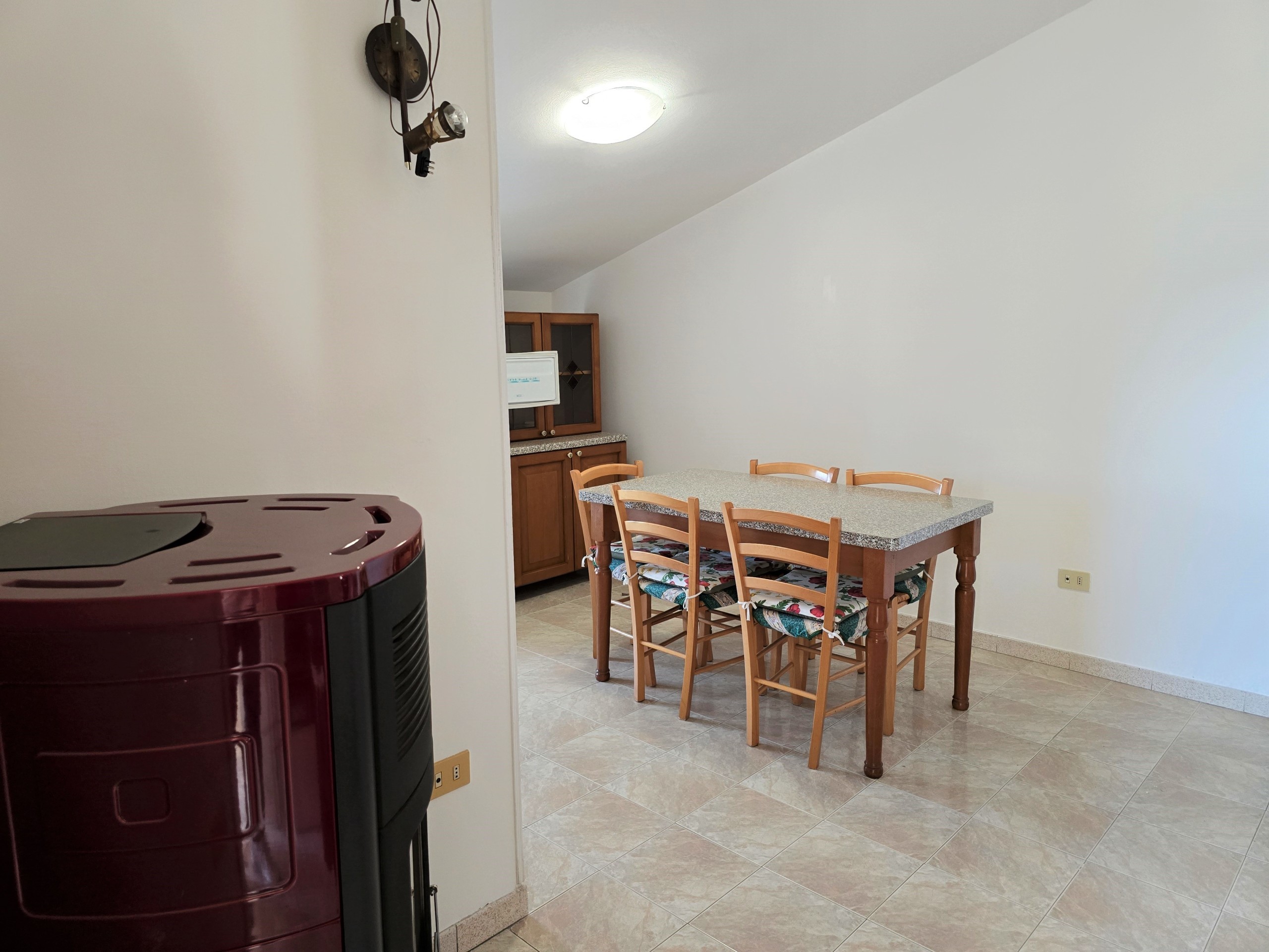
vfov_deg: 58.9
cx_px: 634
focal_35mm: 23
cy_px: 476
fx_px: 843
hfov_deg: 73.9
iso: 400
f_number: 1.7
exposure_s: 1/100
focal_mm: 6.3
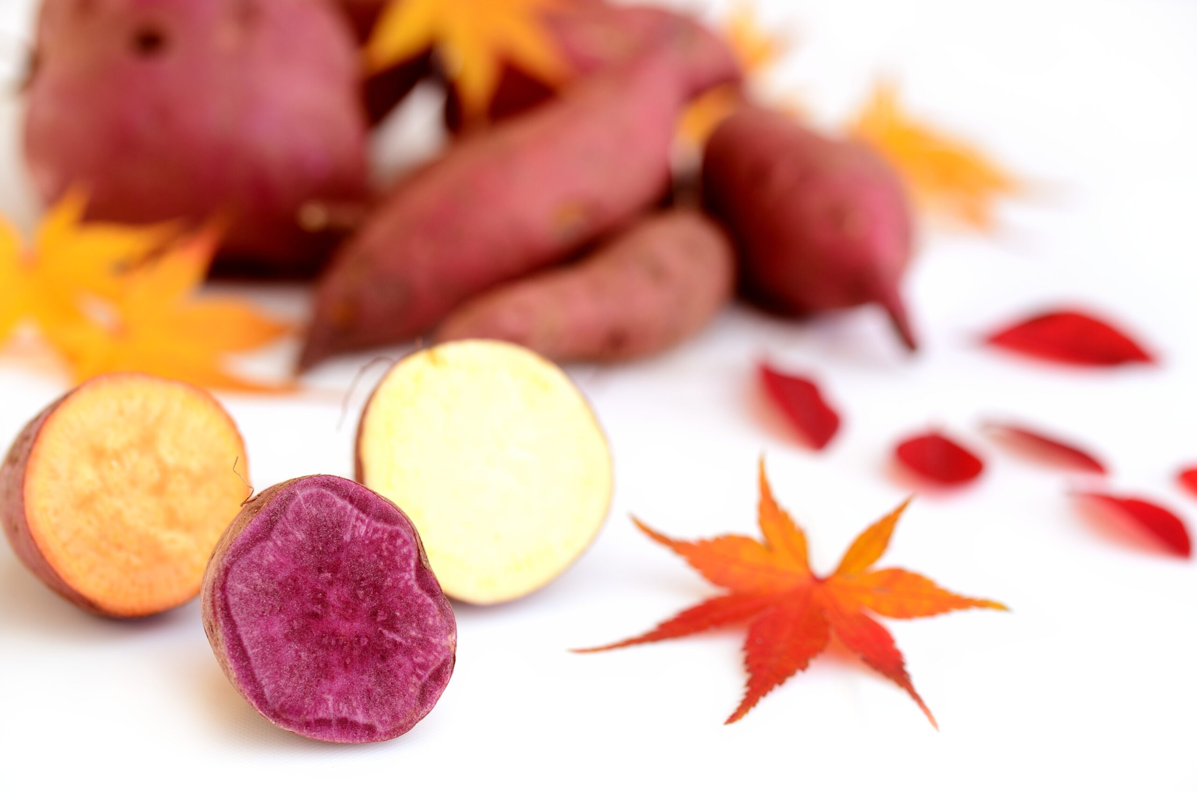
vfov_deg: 15.1
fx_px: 2987
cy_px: 396
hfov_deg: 22.7
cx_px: 598
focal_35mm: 90
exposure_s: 1/125
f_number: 5
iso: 100
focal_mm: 60
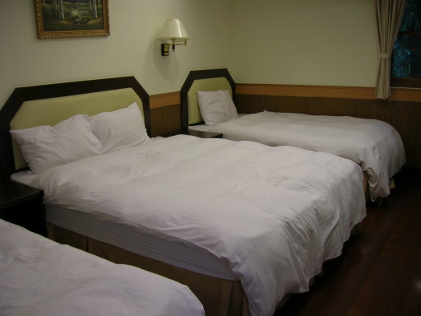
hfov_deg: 54.0
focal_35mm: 34
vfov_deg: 41.8
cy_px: 158
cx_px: 210
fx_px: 414
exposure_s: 1/10.4
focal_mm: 5.7
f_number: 2.9
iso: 50
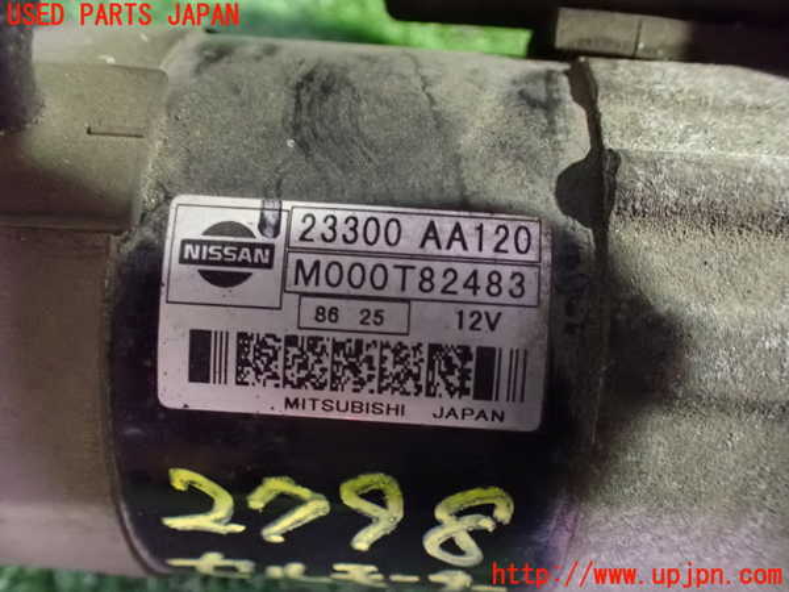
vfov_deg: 46.8
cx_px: 394
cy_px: 296
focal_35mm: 30
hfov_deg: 60.0
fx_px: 684
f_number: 2.3
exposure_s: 1/30
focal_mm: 5.4
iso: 1600
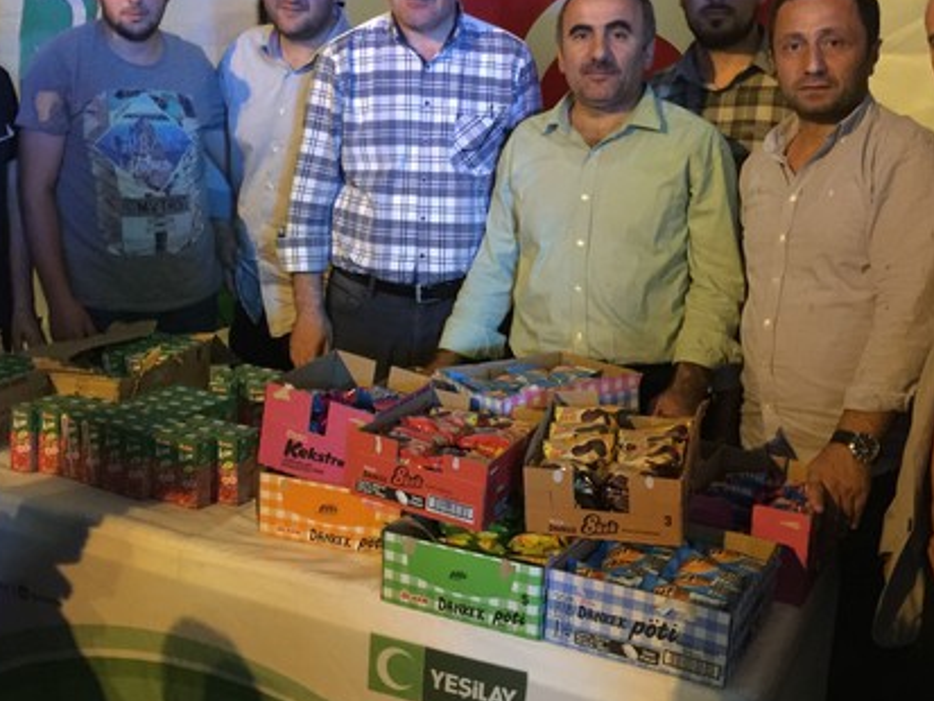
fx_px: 1269
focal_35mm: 47
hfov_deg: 40.3
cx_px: 398
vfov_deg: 30.9
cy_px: 303
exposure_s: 1/4
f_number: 2.2
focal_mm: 4.15
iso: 160
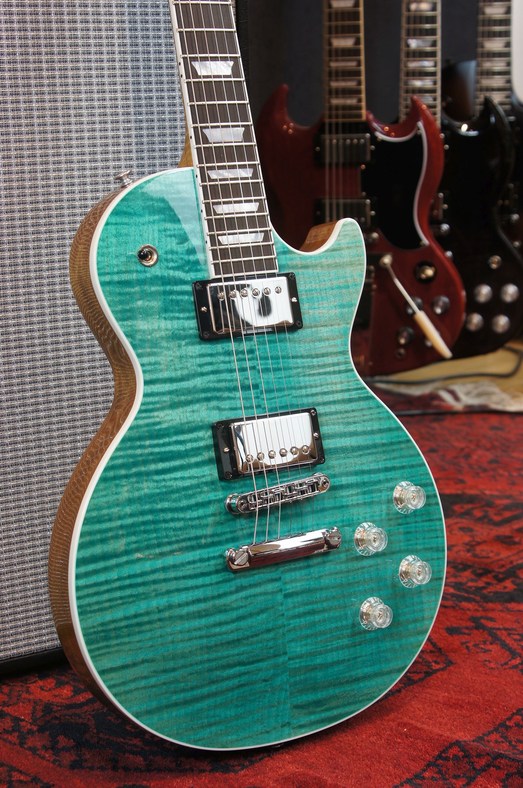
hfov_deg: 22.6
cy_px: 394
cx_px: 262
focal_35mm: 60
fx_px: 1311
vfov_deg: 33.4
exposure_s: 1/5
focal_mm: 40
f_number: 6.3
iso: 100
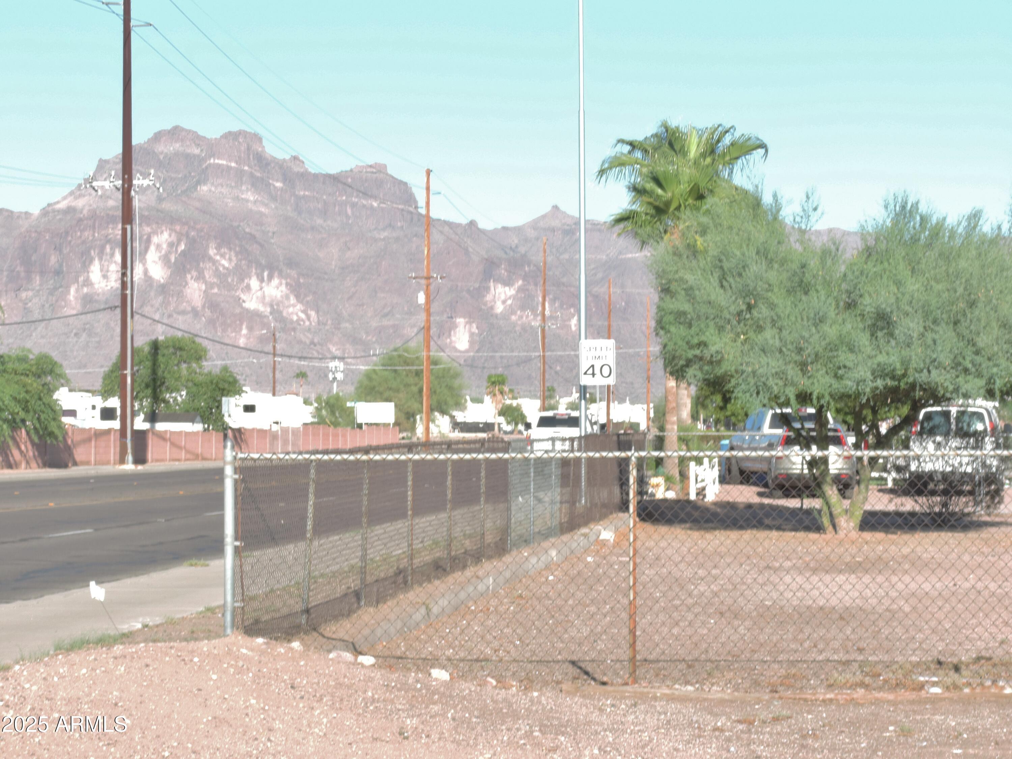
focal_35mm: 120
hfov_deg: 16.4
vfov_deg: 12.3
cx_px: 506
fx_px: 3508
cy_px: 380
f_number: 7.5
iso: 80
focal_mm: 21.4
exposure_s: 1/80
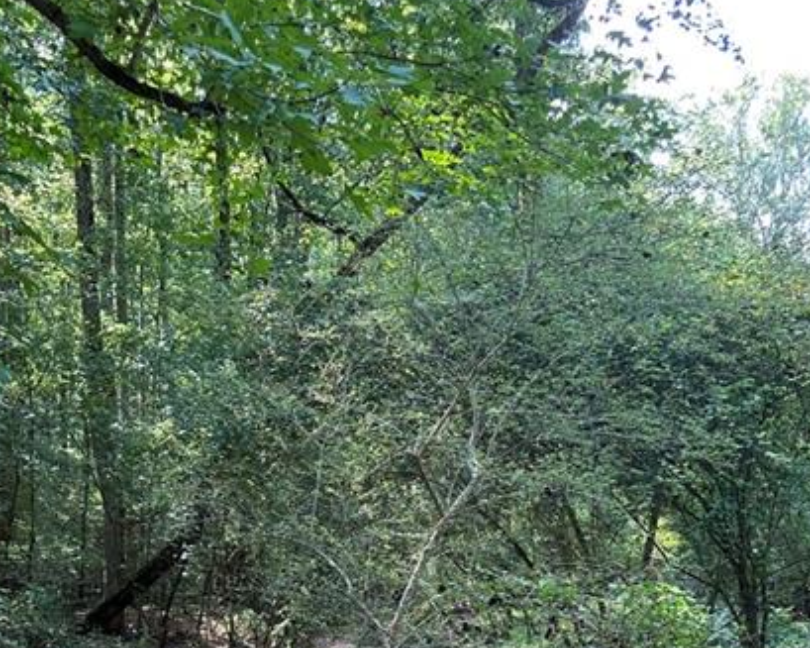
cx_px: 422
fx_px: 1055
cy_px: 672
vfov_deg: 31.2
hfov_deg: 42.0
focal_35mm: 44
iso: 200
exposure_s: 1/121
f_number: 1.78
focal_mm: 6.86
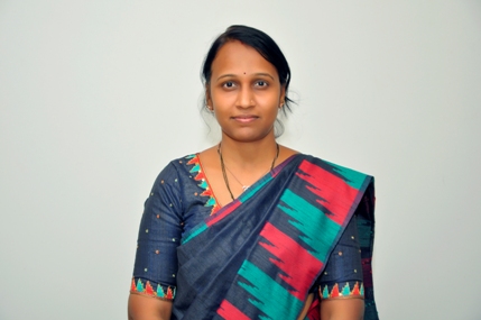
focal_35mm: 75
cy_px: 160
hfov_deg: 27.0
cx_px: 240
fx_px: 1001
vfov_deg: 18.1
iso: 800
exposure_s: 1/125
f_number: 5.6
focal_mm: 50
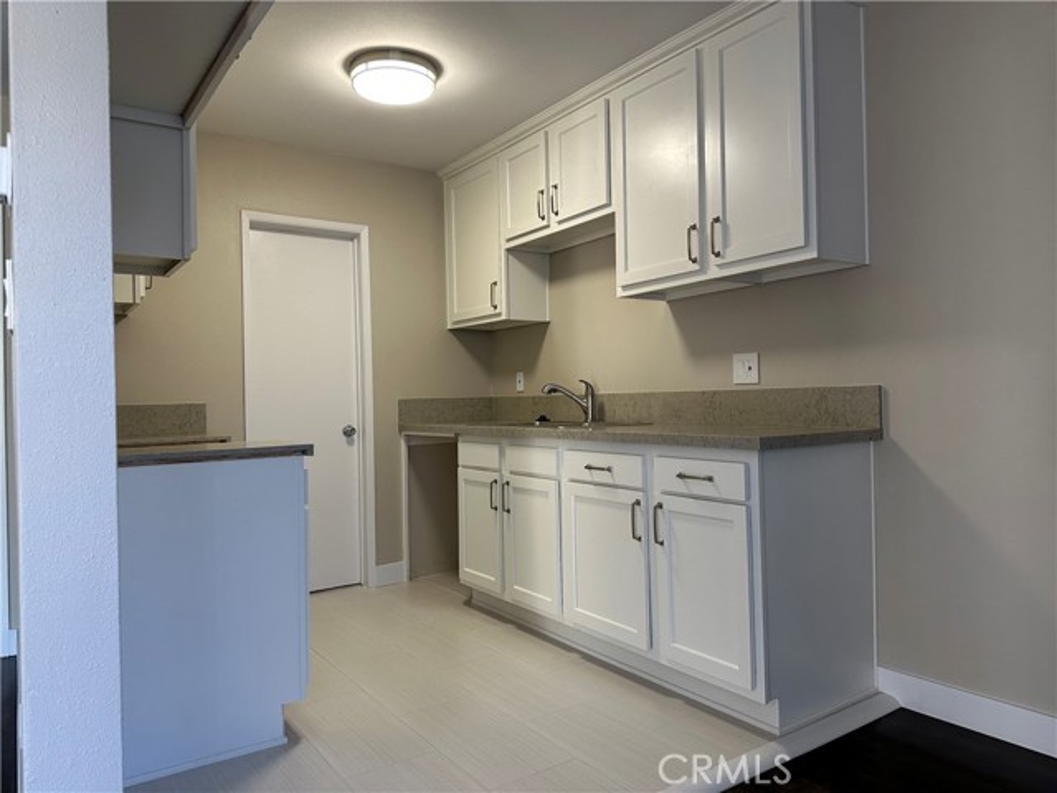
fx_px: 733
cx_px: 528
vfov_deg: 56.8
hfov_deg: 71.6
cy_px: 396
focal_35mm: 24
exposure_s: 1/120
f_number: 1.78
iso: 160
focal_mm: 6.86
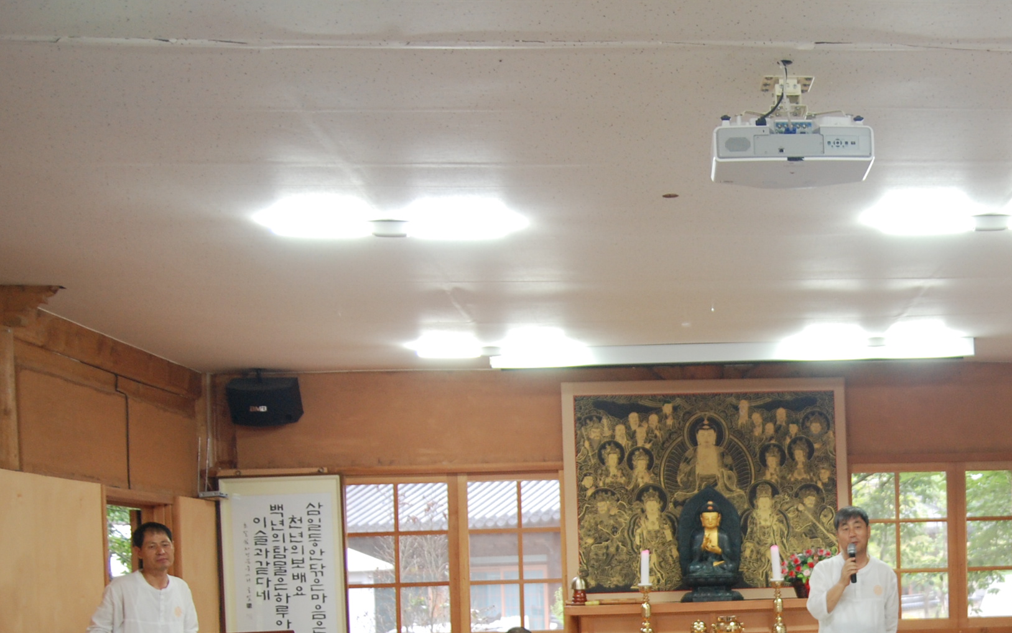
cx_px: 846
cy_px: 586
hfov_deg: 32.8
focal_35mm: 60
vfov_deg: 21.1
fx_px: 1655
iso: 400
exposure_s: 1/30
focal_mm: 22
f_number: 2.8
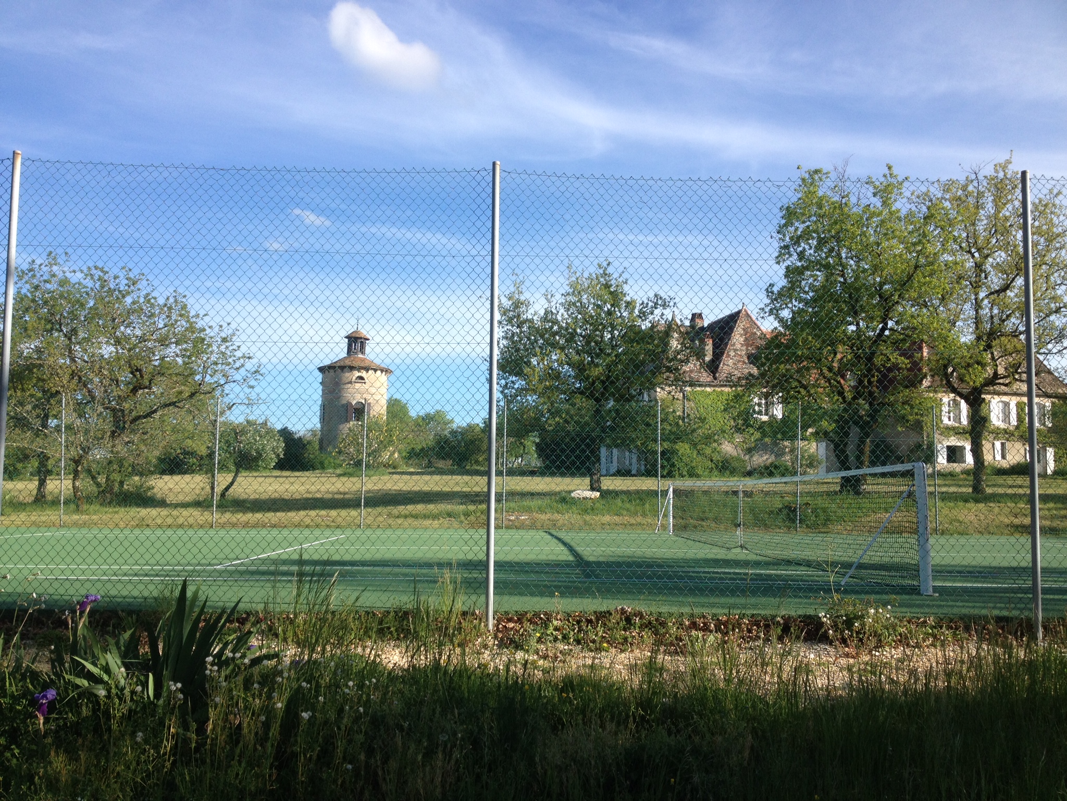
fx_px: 1079
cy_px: 400
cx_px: 534
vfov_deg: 40.7
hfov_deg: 52.6
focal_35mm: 35
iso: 50
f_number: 2.4
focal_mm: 4.28
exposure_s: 1/876
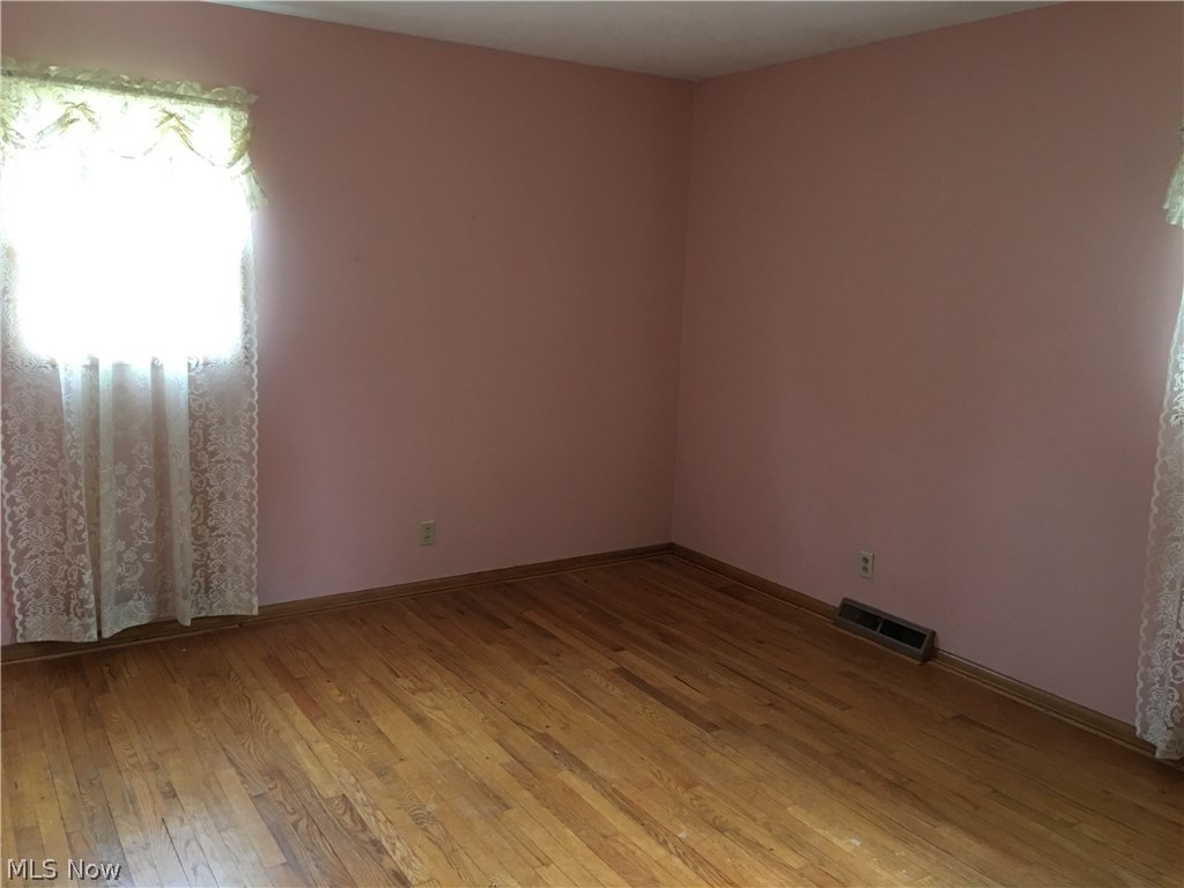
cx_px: 592
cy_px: 444
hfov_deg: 61.7
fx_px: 992
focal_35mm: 29
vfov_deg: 48.2
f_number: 2.2
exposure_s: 1/15
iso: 100
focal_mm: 4.15
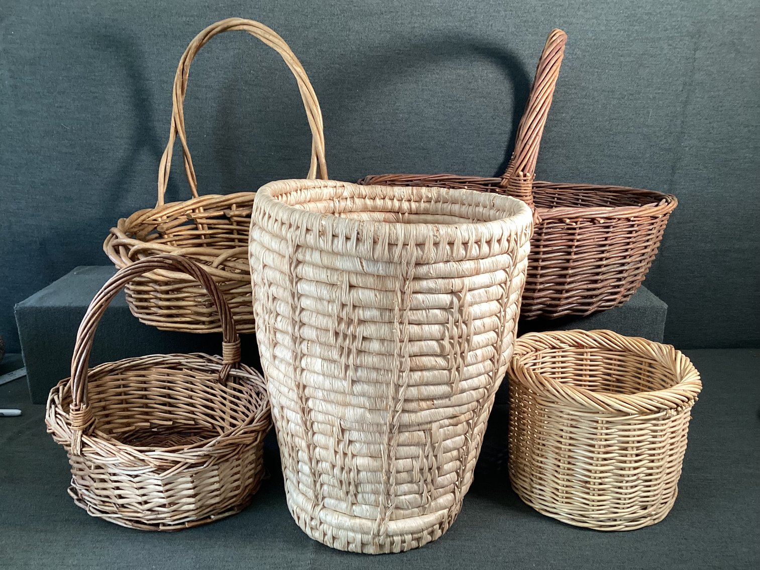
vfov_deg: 45.4
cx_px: 380
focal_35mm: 31
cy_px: 285
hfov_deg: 58.3
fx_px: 681
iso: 125
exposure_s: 1/50
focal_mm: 3.3
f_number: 2.4
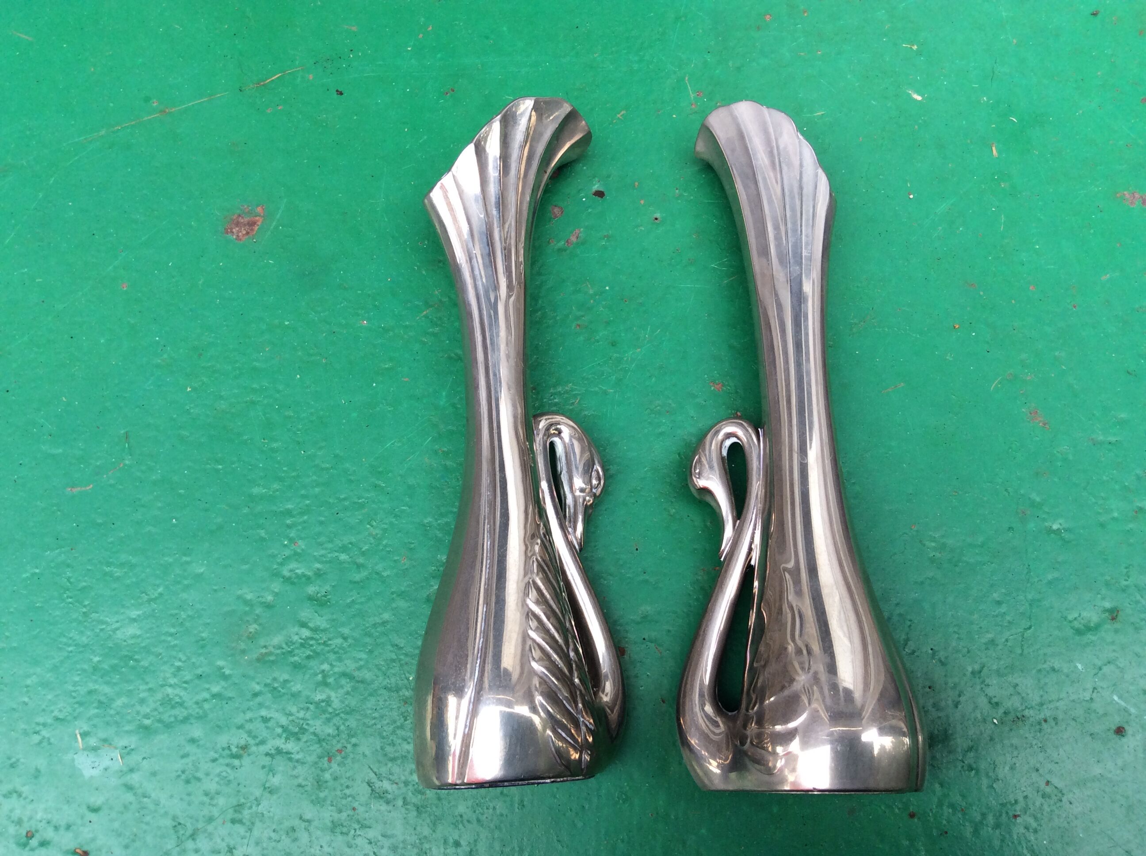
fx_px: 1058
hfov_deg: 56.9
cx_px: 573
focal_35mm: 32
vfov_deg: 44.1
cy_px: 428
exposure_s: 1/108
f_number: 2.4
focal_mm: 3.3
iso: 32
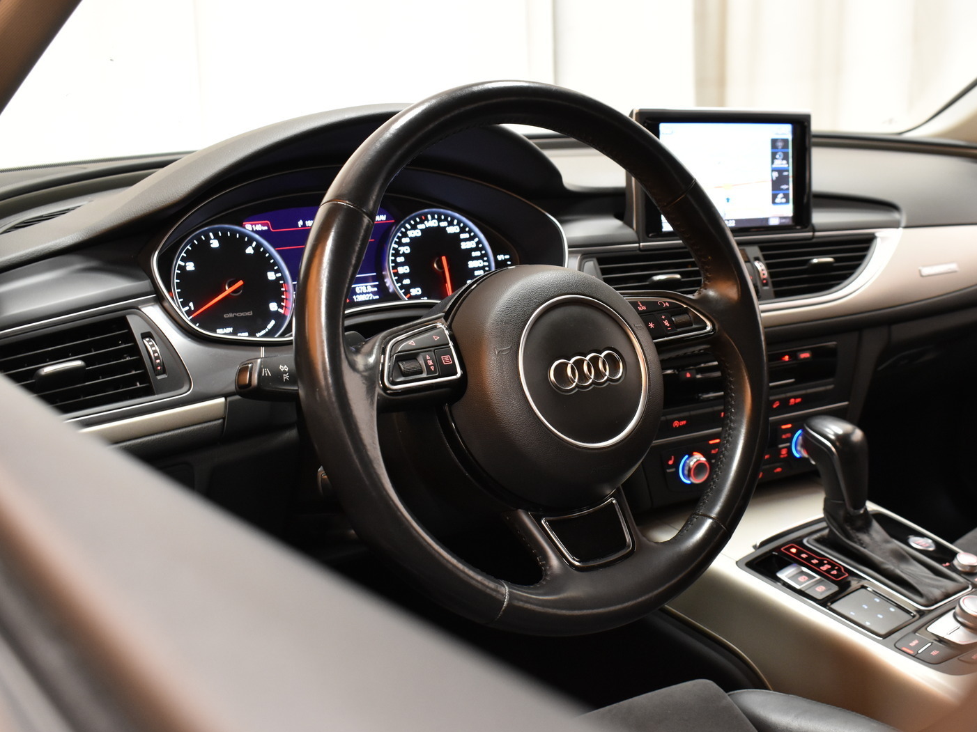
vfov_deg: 35.9
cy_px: 370
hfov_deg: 46.7
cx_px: 553
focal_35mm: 40
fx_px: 1129
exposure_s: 1/13
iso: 1250
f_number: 5.6
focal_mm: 24
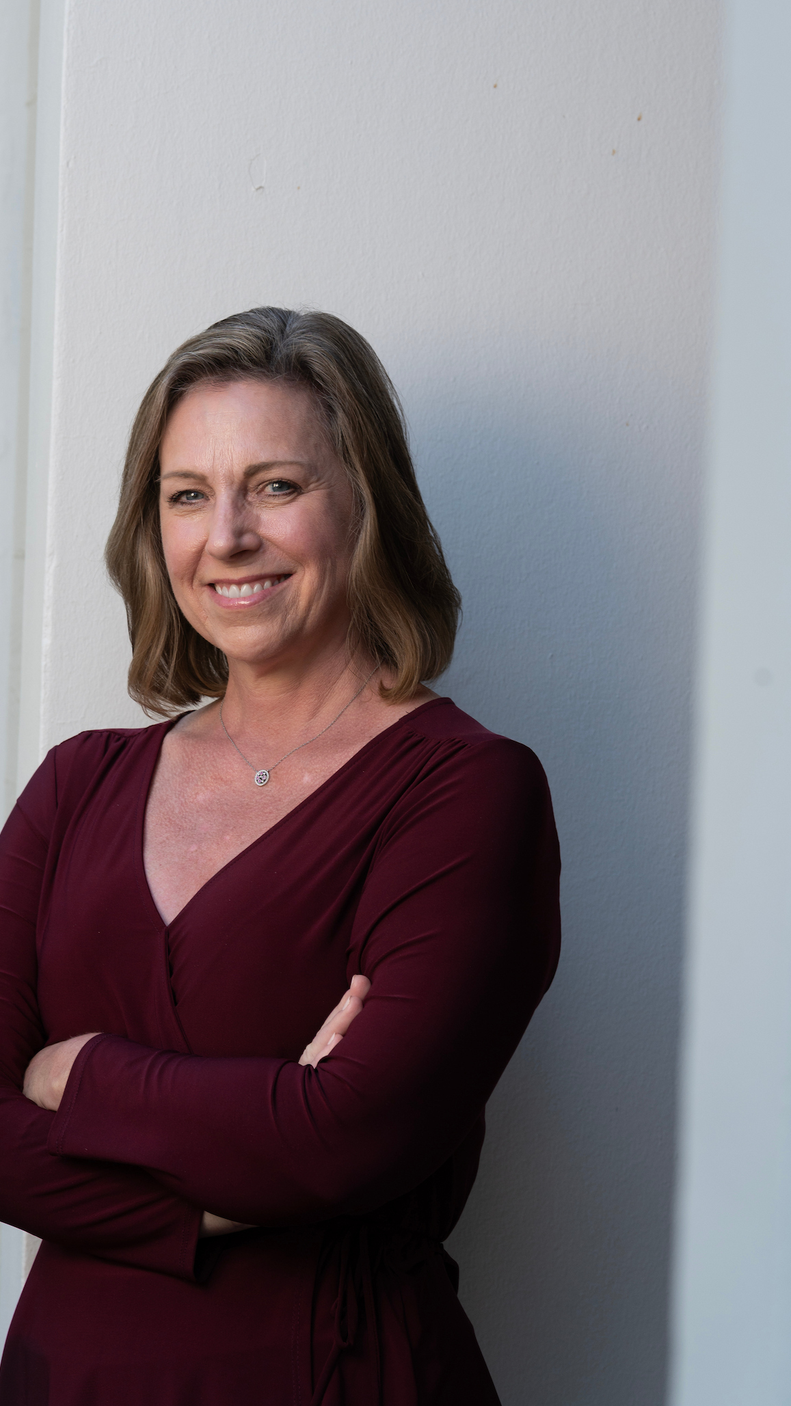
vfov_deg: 14.4
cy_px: 685
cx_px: 307
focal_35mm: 149
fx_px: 5556
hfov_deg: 8.1
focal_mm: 122
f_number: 6.3
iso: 320
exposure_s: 1/200
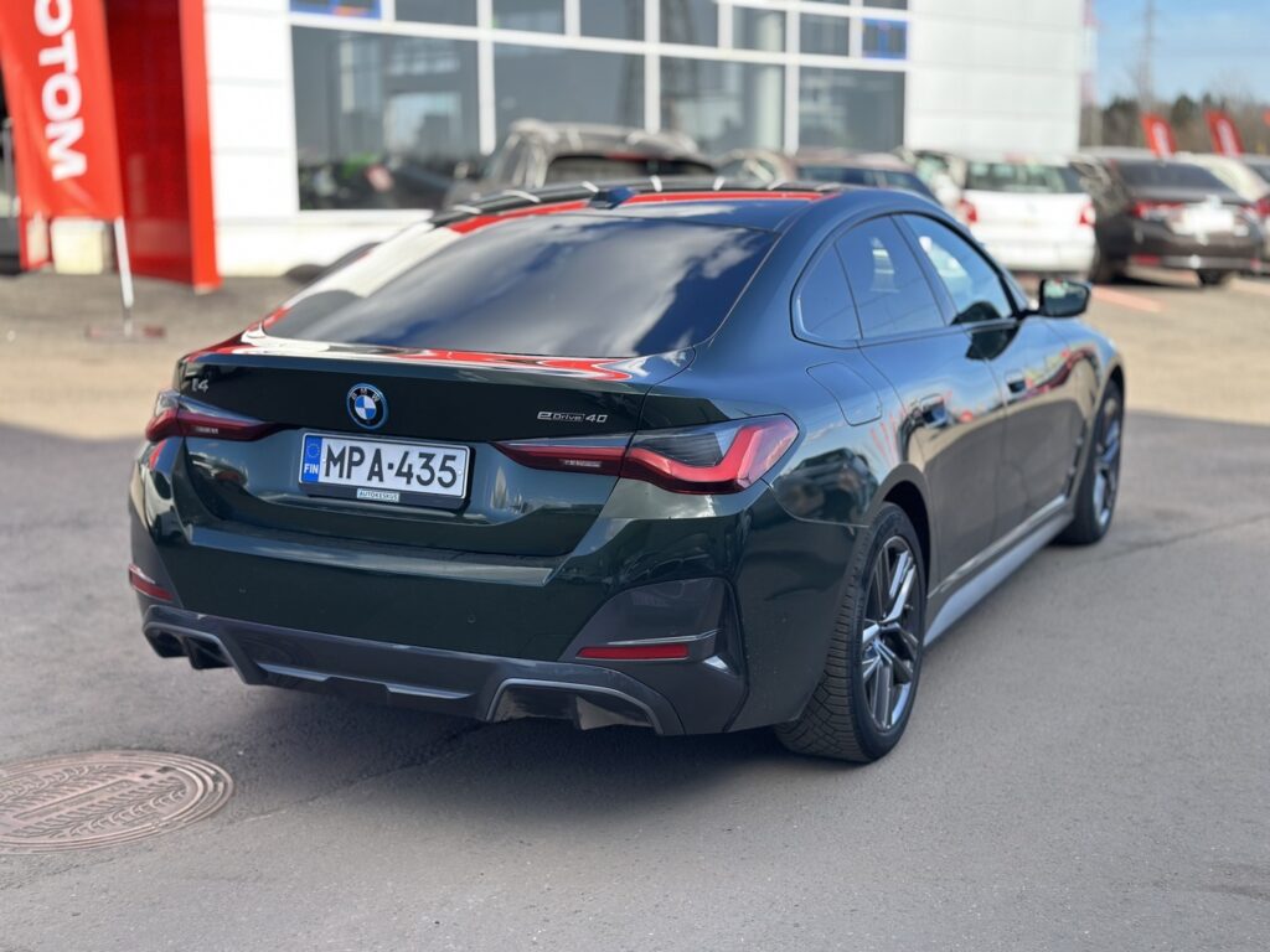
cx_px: 635
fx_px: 1761
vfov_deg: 30.3
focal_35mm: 48
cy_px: 476
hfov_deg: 39.7
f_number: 1.78
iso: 80
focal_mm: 6.86
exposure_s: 1/903
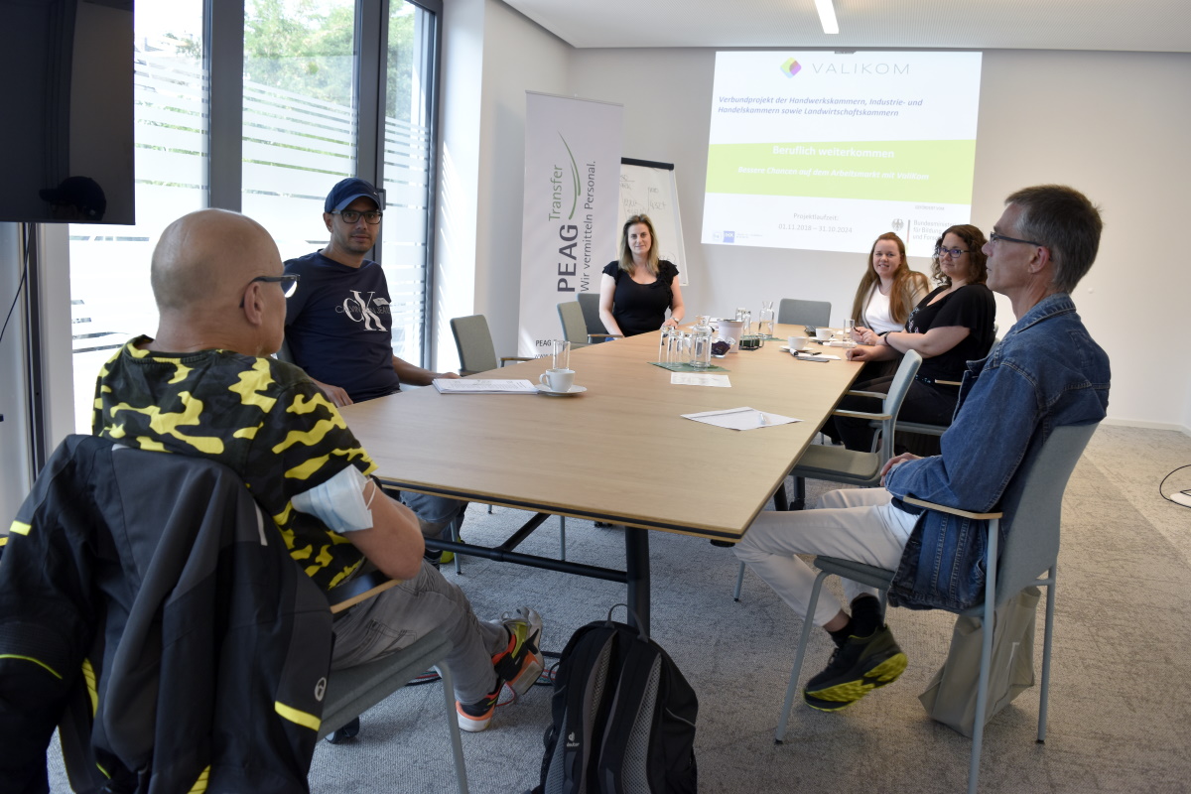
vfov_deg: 47.9
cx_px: 596
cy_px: 397
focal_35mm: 27
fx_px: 893
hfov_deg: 67.4
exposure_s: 1/80
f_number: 4.5
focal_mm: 18
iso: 400
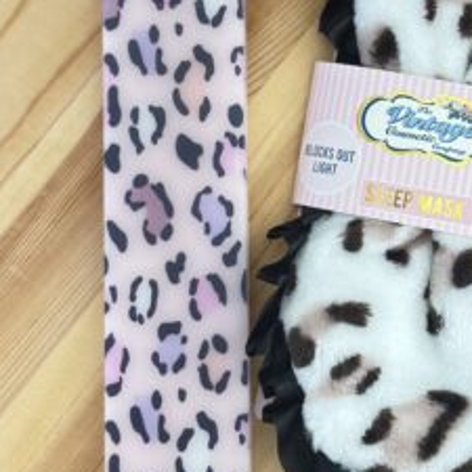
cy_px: 116
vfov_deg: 19.6
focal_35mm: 88
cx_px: 296
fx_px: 1358
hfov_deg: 19.7
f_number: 1.78
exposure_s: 1/121
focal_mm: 6.86
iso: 125
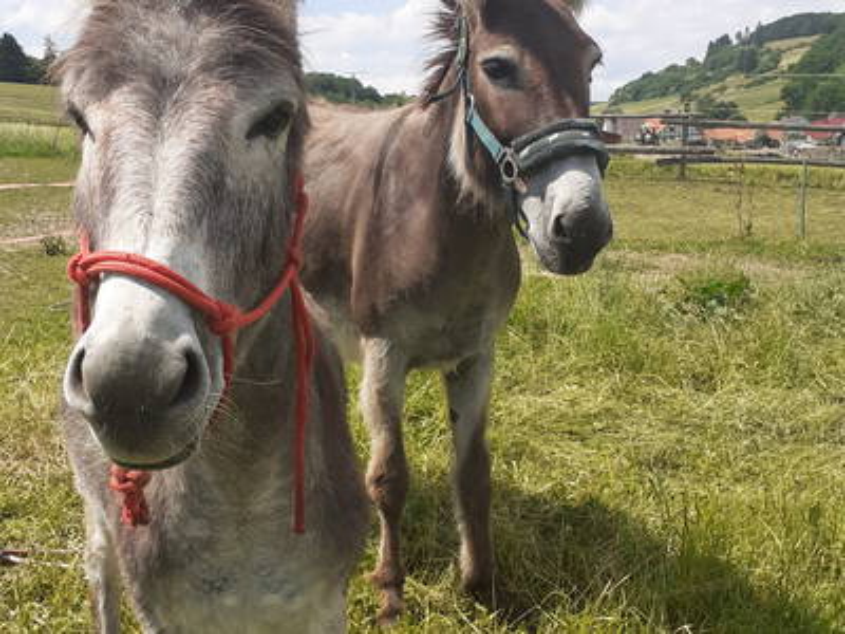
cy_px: 317
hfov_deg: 65.3
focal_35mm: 27
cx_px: 422
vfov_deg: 51.4
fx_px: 659
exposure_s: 1/1597
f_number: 1.9
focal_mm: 3.6
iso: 40
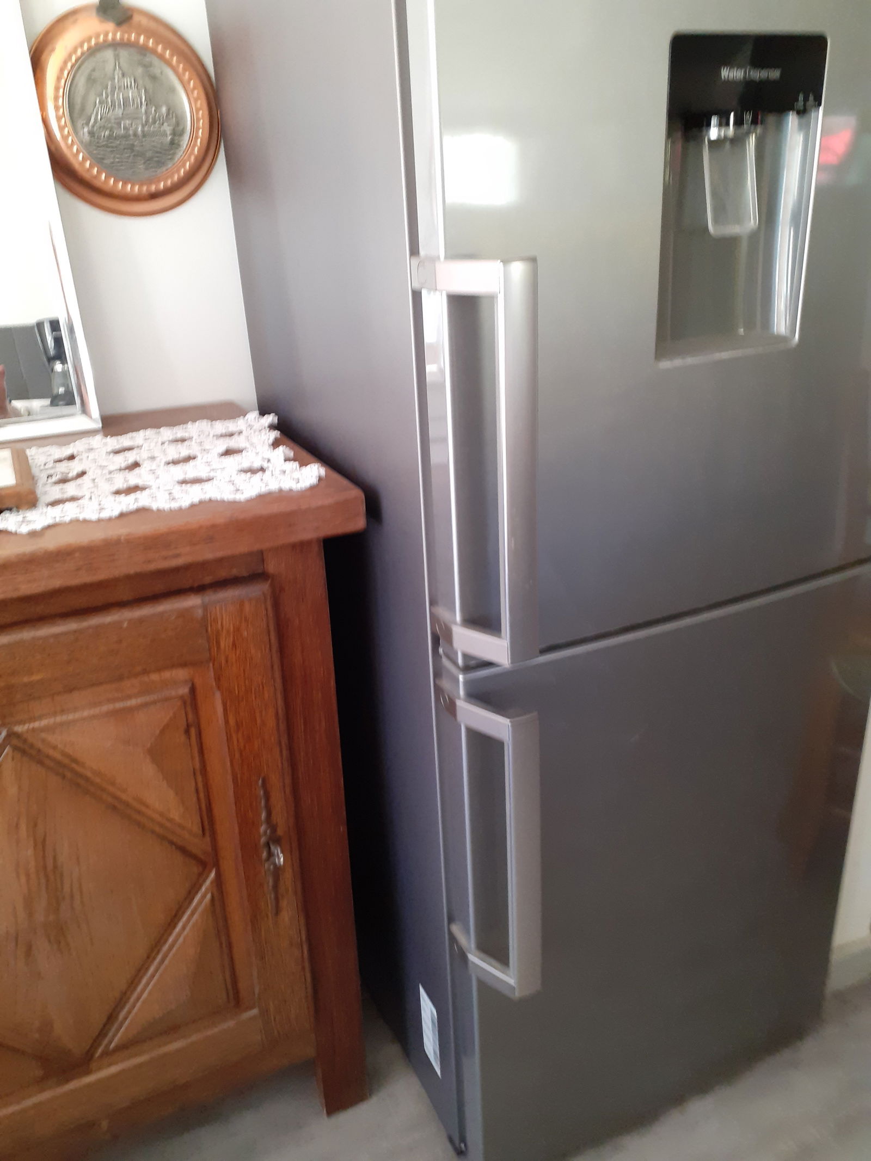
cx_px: 436
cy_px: 580
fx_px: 906
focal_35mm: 27
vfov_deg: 65.3
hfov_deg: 51.4
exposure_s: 1/25
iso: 200
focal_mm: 3.6
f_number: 1.9
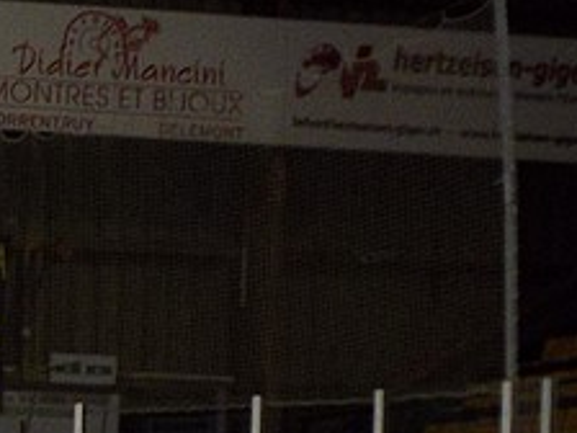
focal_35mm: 100
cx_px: -401
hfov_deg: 16.9
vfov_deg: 14.0
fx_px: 1667
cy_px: 629
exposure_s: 1/50
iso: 214
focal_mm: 5
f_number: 3.1
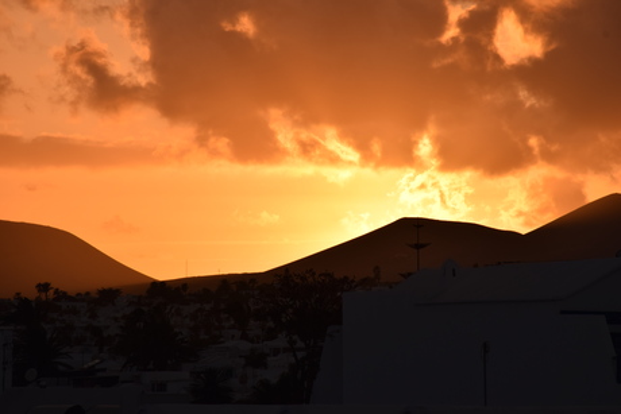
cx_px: 310
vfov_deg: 5.6
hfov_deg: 8.3
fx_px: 4270
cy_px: 207
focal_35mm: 248
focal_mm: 165
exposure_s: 1/400
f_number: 11
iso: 100
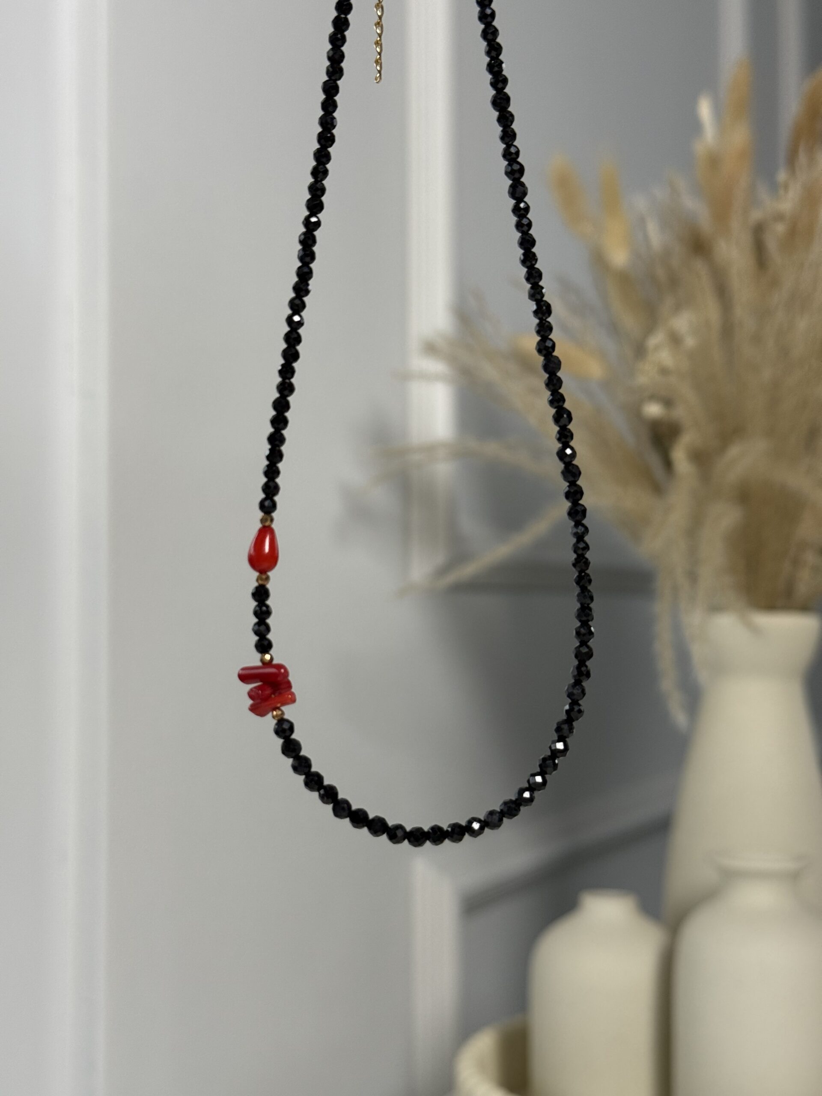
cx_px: 411
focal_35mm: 48
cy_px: 548
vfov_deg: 39.7
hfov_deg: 30.3
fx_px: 1520
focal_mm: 6.76
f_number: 1.78
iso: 125
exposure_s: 1/60
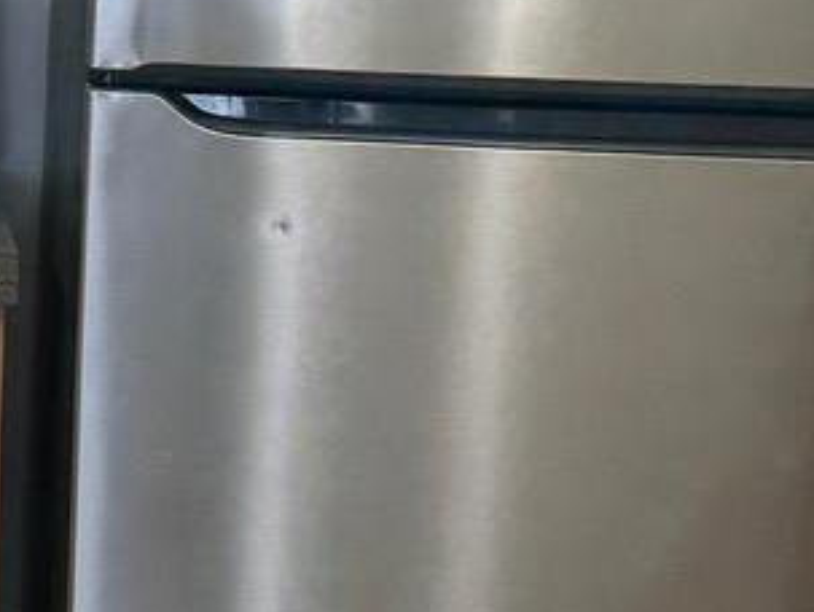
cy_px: 24
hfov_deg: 10.6
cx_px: -1053
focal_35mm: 162
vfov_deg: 9.1
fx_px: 3814
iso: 200
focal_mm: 6.76
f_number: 1.78
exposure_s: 1/154
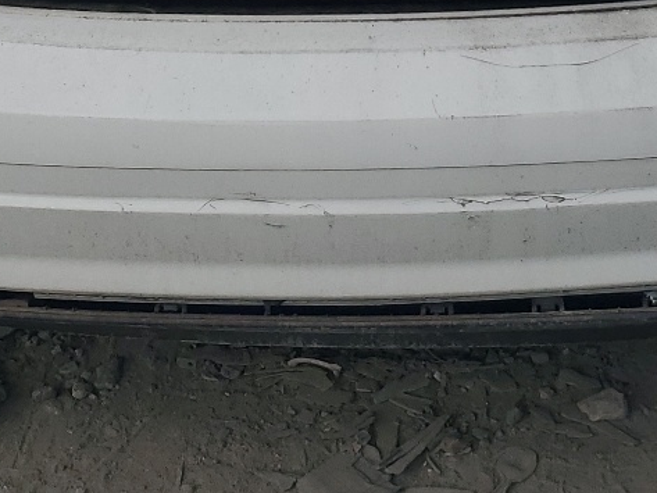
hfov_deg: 22.2
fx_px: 1671
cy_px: -218
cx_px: 401
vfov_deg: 15.6
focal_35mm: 88
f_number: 1.5
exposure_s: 1/5000
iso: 50
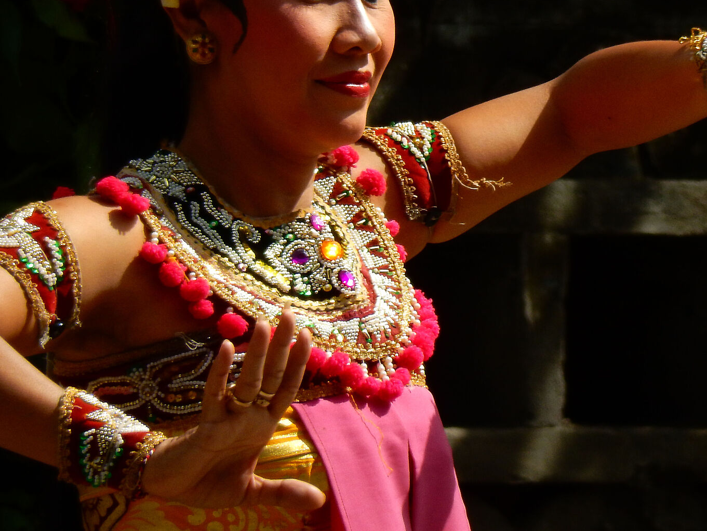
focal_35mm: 970
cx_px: 445
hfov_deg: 2.0
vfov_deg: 1.5
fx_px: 19813
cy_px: 115
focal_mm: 99
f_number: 6.3
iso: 125
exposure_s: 1/500
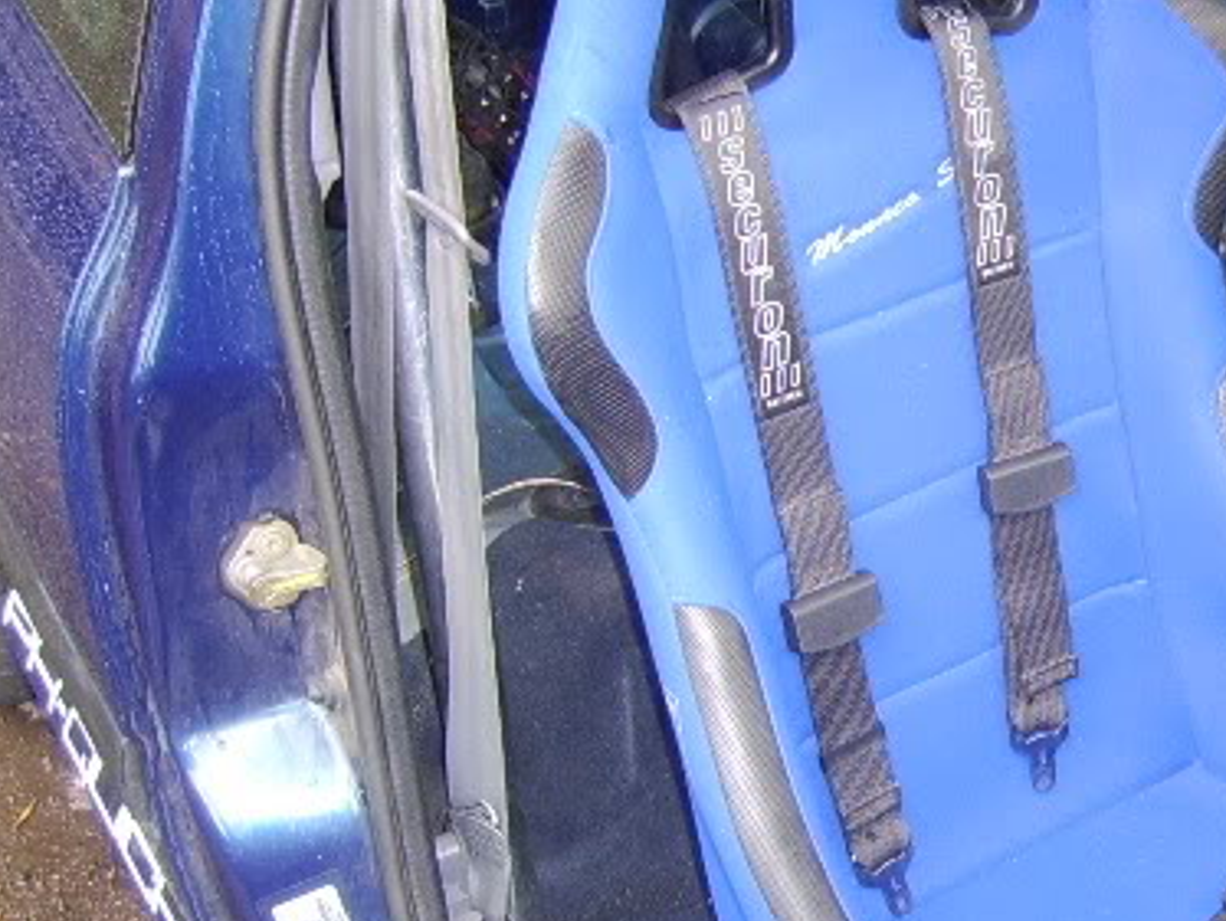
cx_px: 1033
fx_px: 1878
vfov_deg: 27.5
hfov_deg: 34.7
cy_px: 416
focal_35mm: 53
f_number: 2.7
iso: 200
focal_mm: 8.13
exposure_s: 1/30
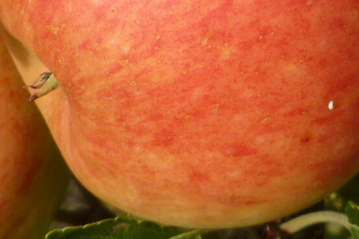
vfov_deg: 7.1
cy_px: -245
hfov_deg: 11.0
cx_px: 197
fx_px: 1865
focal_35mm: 187
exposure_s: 1/640
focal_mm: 6.9
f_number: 3.7
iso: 100
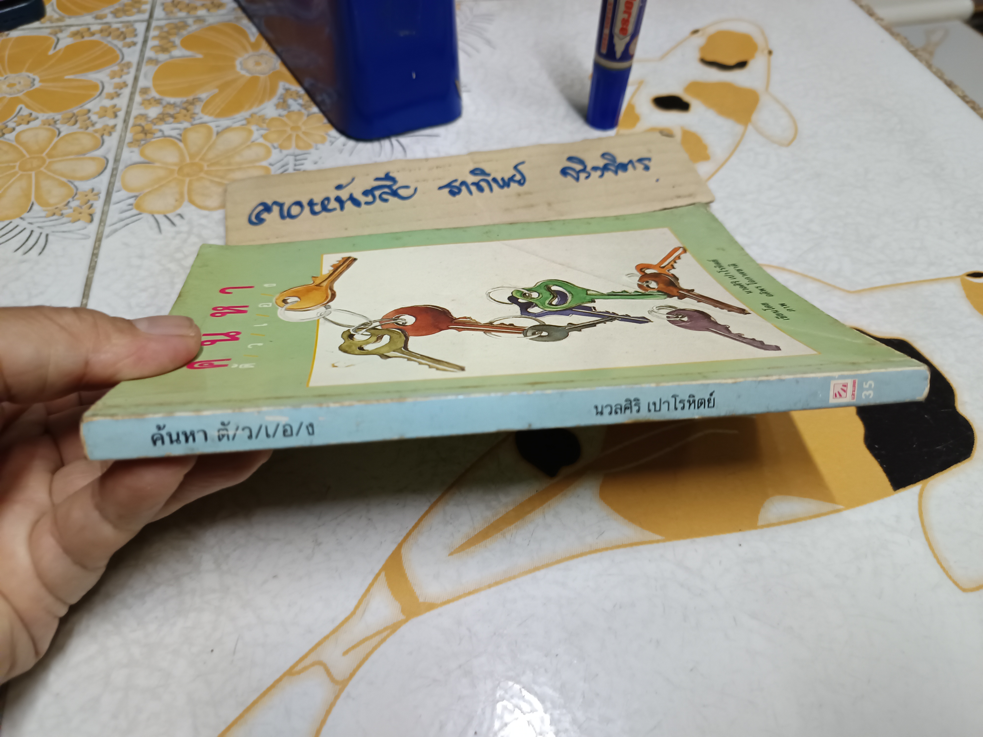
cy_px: 368
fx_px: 682
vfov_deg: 56.8
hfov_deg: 71.6
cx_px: 492
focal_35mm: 24
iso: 1151
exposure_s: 1/33.3
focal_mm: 5.31
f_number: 1.7
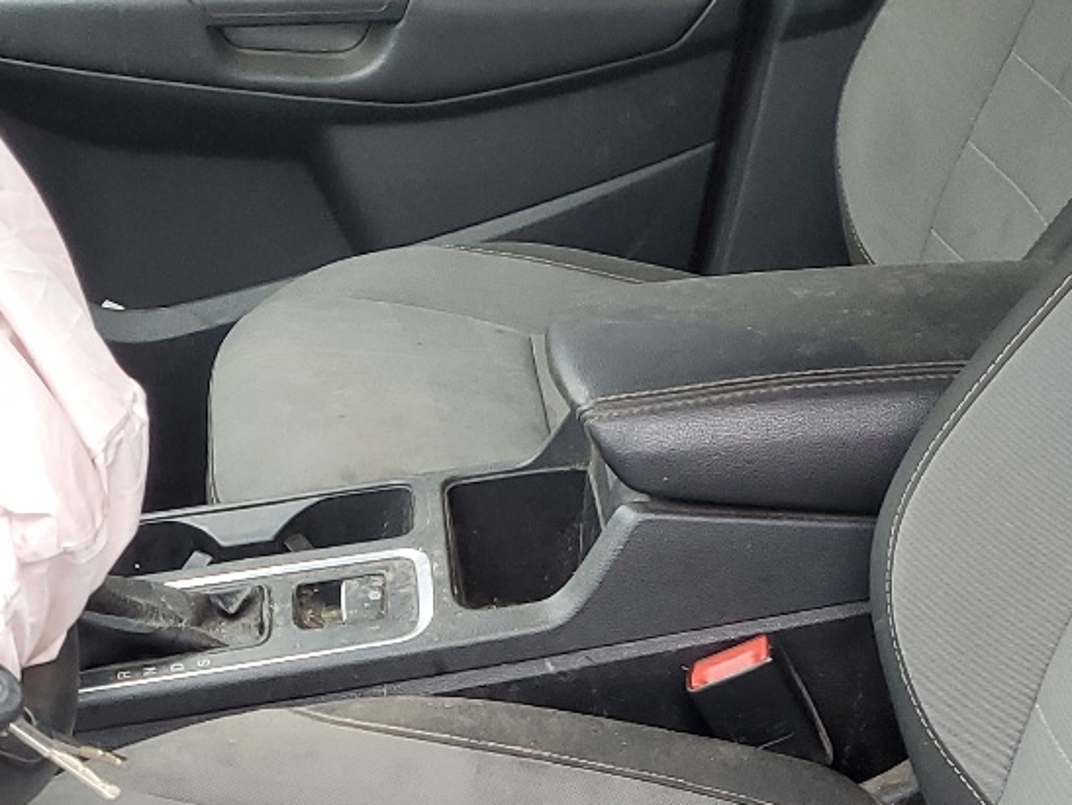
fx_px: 2355
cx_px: 257
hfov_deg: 25.3
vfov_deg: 18.9
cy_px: 817
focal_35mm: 76
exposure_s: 1/120
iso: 73
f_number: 1.5
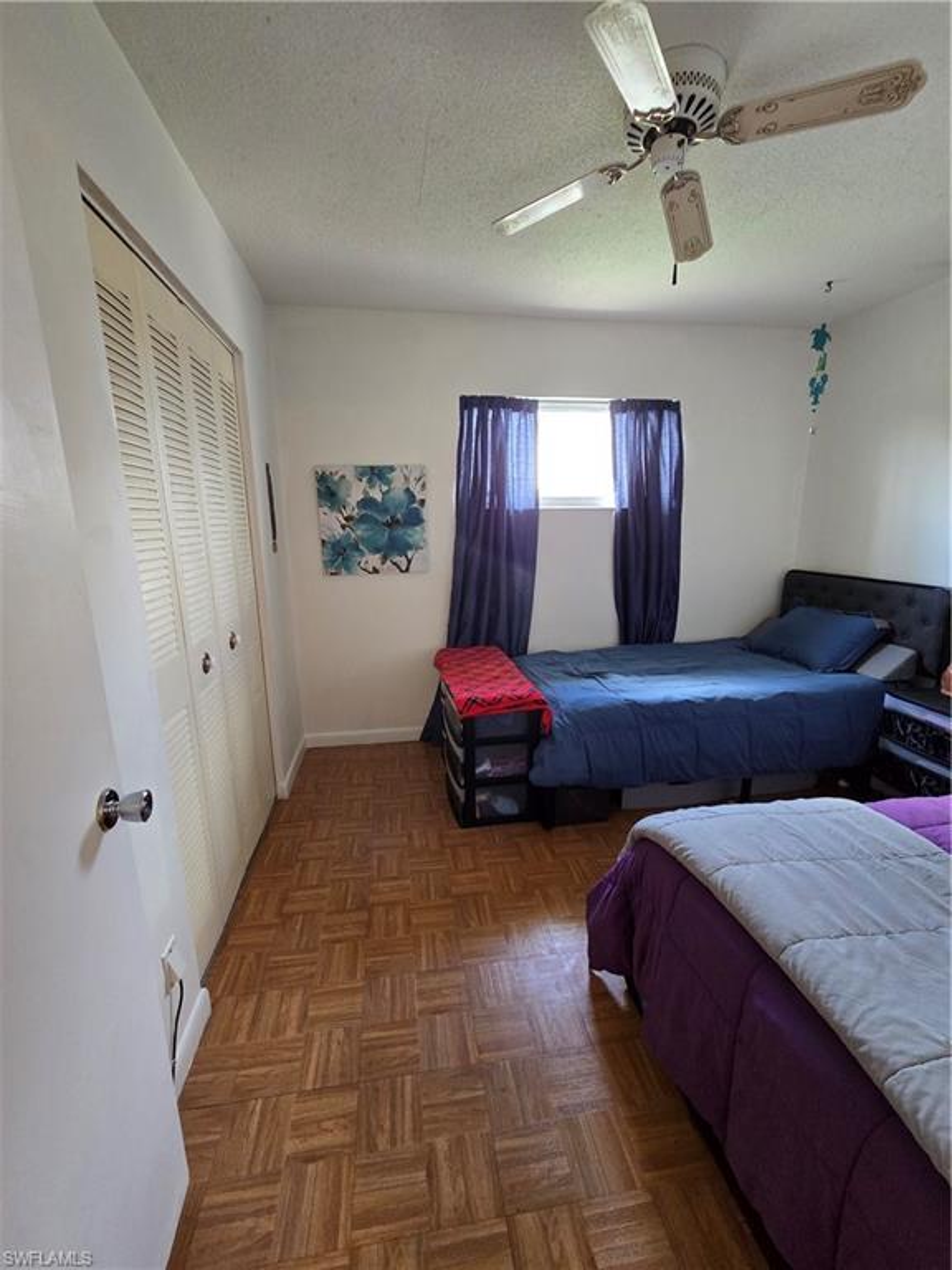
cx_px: 476
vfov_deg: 106.2
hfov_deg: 89.9
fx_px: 477
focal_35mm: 13
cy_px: 635
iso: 400
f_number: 2.2
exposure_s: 1/60
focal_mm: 2.2
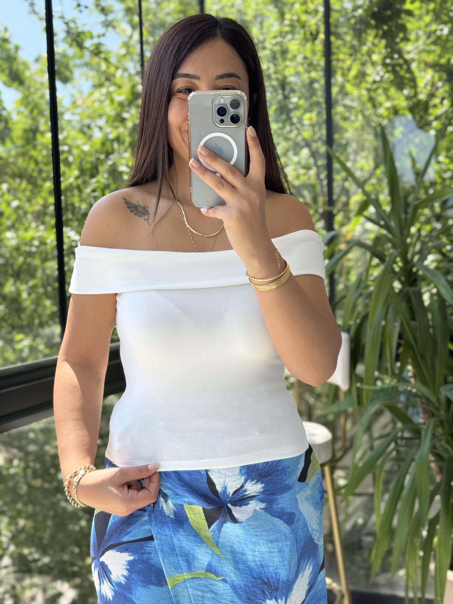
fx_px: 838
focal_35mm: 48
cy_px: 302
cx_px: 226
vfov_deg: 39.7
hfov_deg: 30.3
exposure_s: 1/241
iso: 64
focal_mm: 6.76
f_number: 1.78
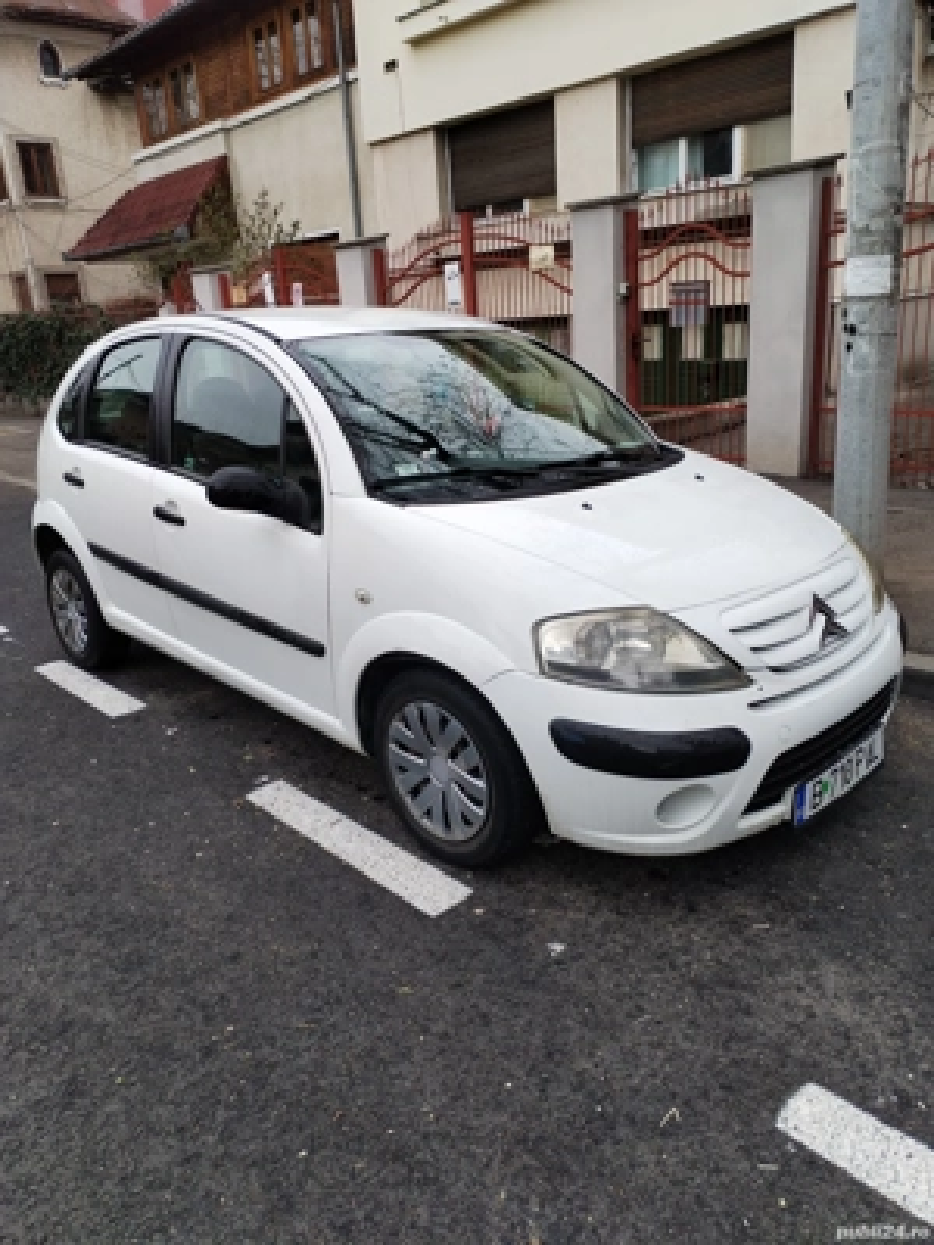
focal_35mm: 26
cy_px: 622
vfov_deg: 67.3
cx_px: 467
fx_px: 935
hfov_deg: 53.1
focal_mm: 4.75
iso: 100
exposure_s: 1/241
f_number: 1.8
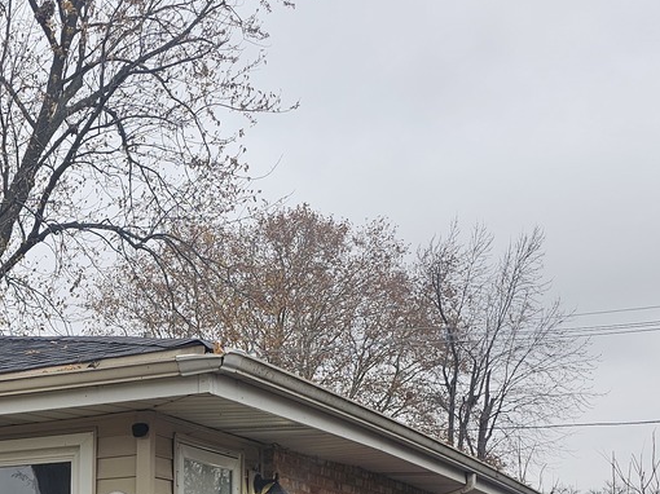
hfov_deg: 27.5
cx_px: -52
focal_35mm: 65
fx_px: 1239
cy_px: 640
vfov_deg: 20.6
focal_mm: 6.3
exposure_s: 1/180
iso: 12
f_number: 1.7
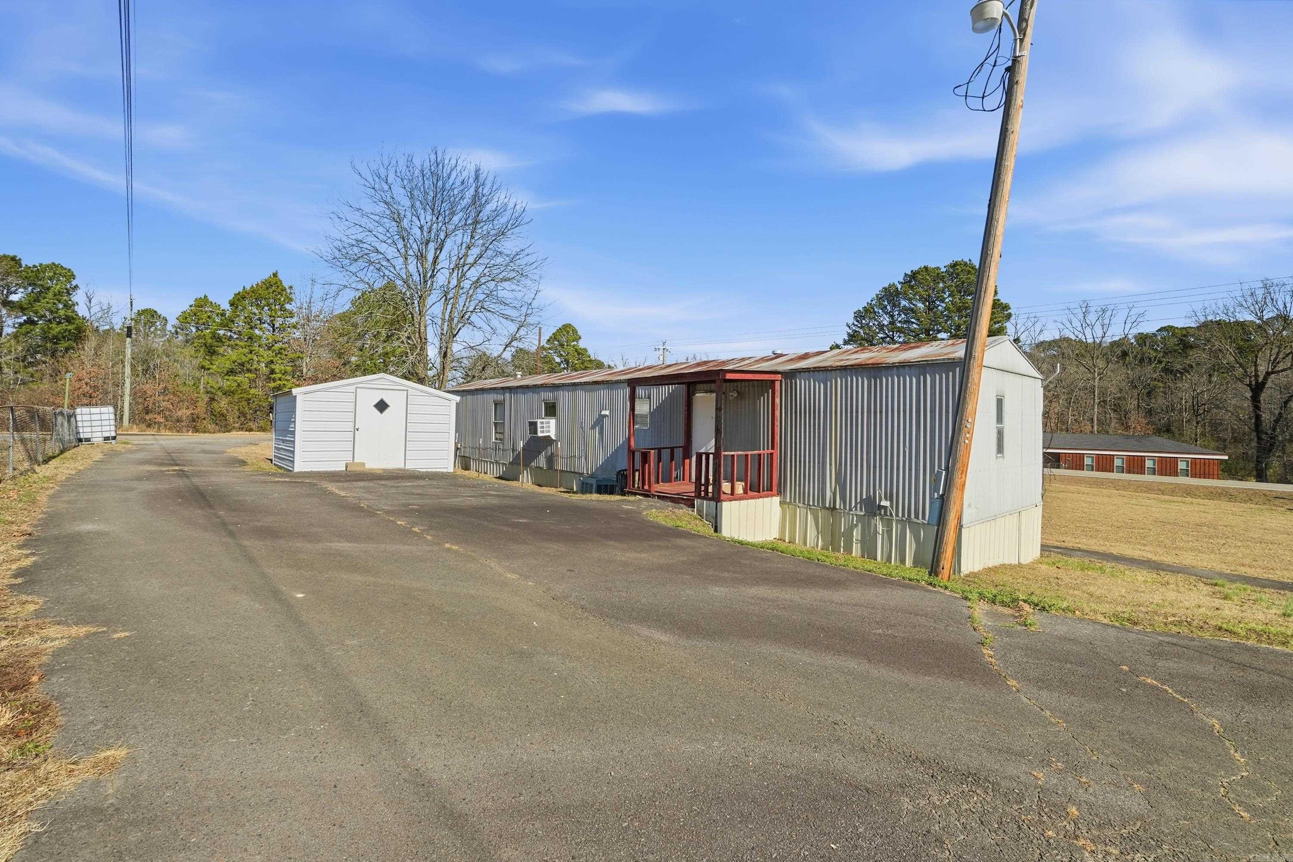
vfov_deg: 77.3
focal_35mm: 15
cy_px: 431
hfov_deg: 100.4
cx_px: 646
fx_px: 539
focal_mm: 10
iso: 250
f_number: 9
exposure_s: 1/2500
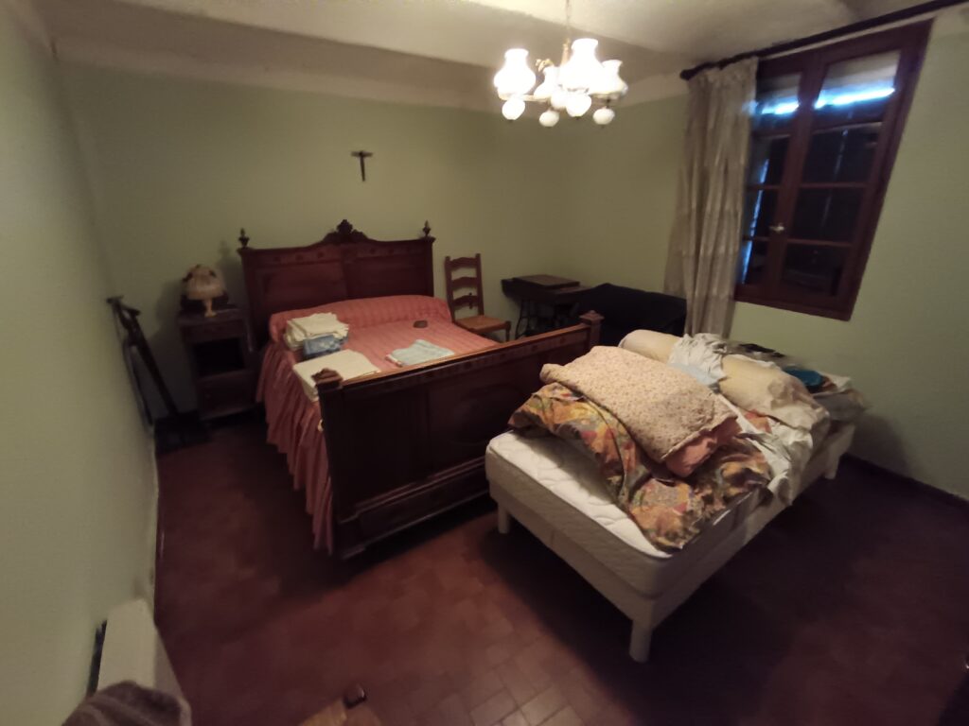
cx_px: 484
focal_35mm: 15
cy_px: 363
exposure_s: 1/16.7
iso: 1940
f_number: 2.2
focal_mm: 1.65
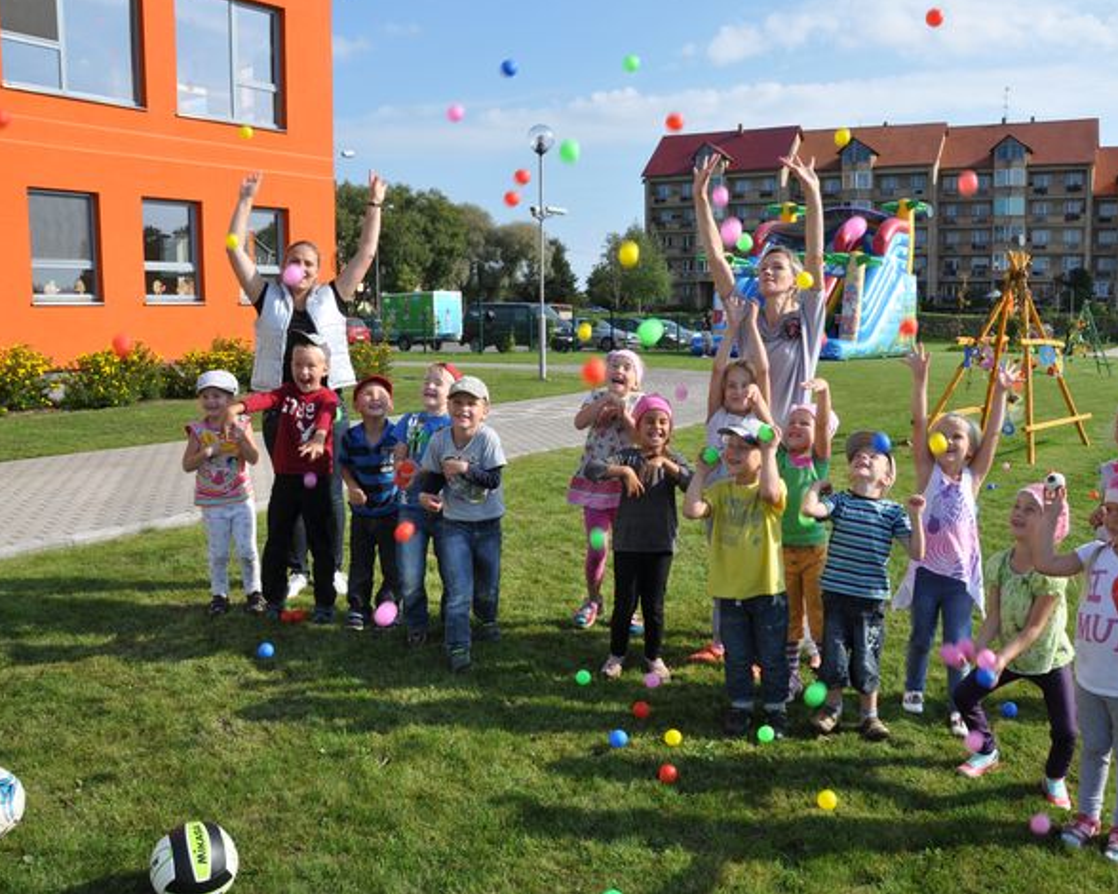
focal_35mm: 31
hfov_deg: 57.0
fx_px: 1025
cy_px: 441
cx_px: 637
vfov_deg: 47.1
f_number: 13
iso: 200
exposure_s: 1/160
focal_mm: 18
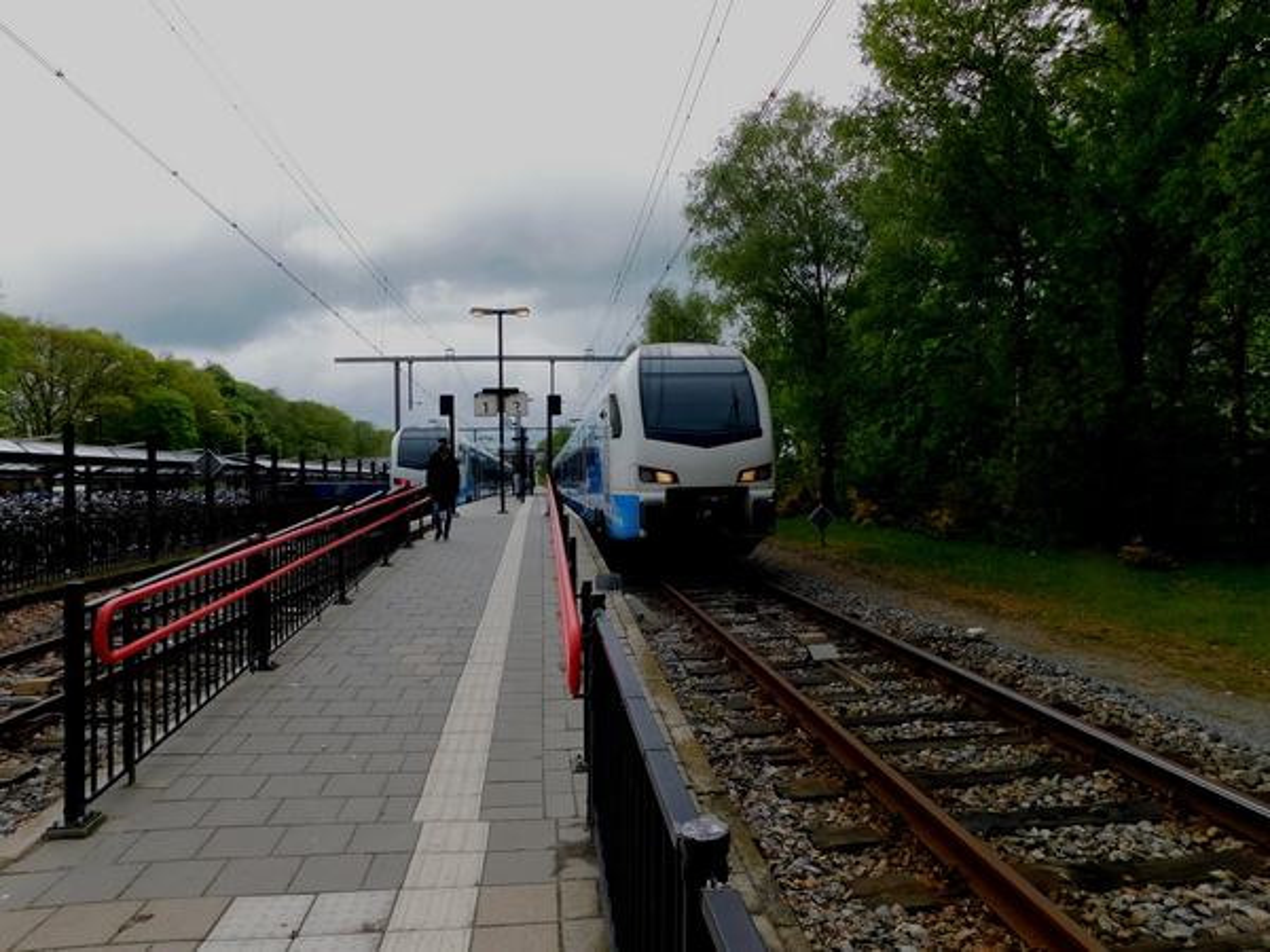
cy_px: 476
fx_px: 844
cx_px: 635
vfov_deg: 58.9
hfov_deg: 73.9
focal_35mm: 23
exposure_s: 1/1000
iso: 125
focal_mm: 4
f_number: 3
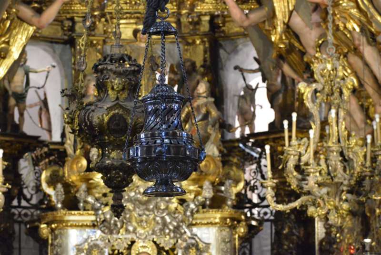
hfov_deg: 10.3
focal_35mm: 200
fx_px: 2117
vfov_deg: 6.9
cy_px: 128
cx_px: 190
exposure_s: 1/60
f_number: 8
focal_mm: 200
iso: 6400
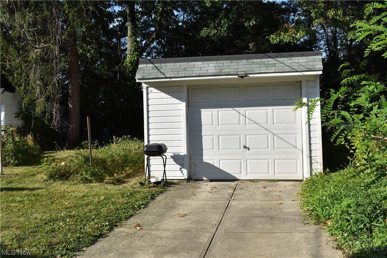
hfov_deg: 53.1
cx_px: 194
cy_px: 129
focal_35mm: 36
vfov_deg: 36.9
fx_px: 387
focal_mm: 24
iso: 100
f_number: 11
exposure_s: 1/200
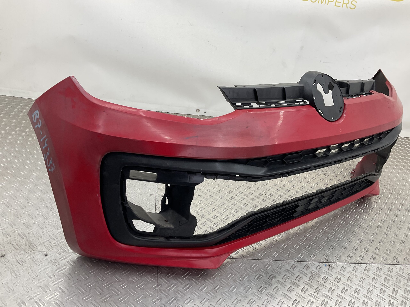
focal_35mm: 29
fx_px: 343
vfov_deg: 48.2
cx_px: 205
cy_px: 154
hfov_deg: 61.7
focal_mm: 3
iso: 32
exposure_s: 1/100
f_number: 1.8
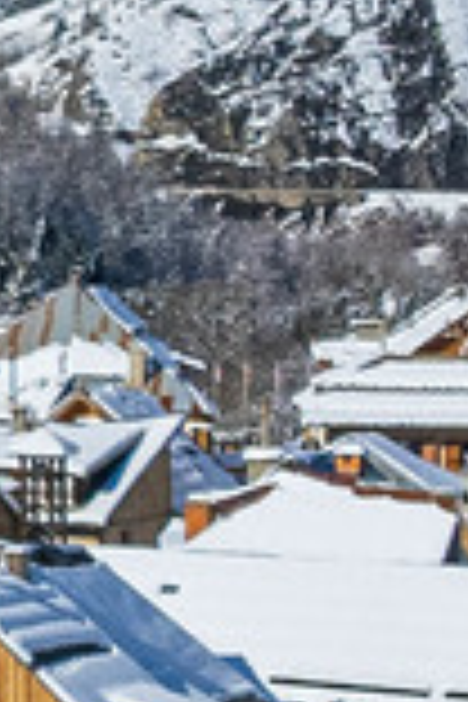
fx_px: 4407
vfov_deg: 9.1
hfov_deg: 5.4
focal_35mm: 226
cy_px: 176
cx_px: -1287
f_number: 2.8
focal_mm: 8.4
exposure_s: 1/5000
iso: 100
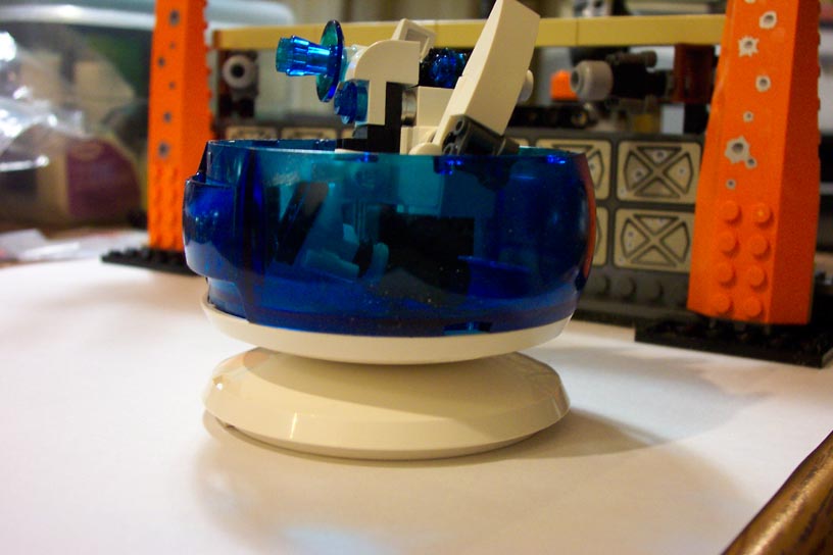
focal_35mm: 47
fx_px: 1087
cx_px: 416
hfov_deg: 41.9
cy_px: 278
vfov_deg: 28.6
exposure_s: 1/10
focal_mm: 9.8
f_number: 3.1
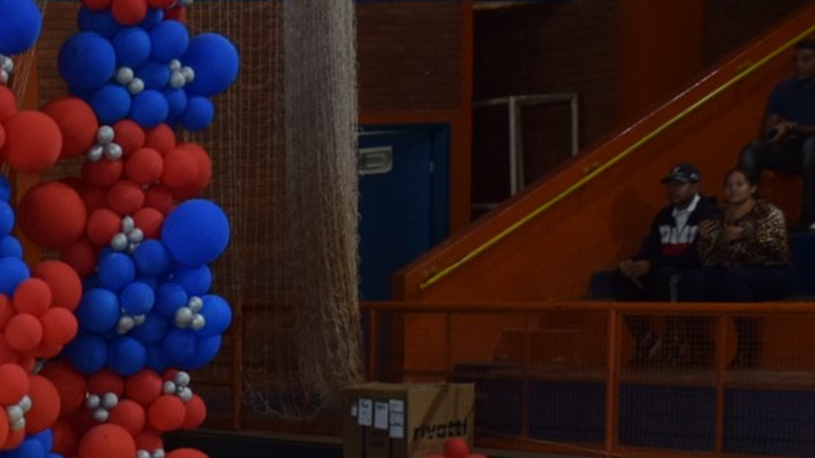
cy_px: 711
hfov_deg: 15.9
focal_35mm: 124
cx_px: -403
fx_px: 2672
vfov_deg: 9.5
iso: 1000
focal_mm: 25
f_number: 3.8
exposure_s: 1/60
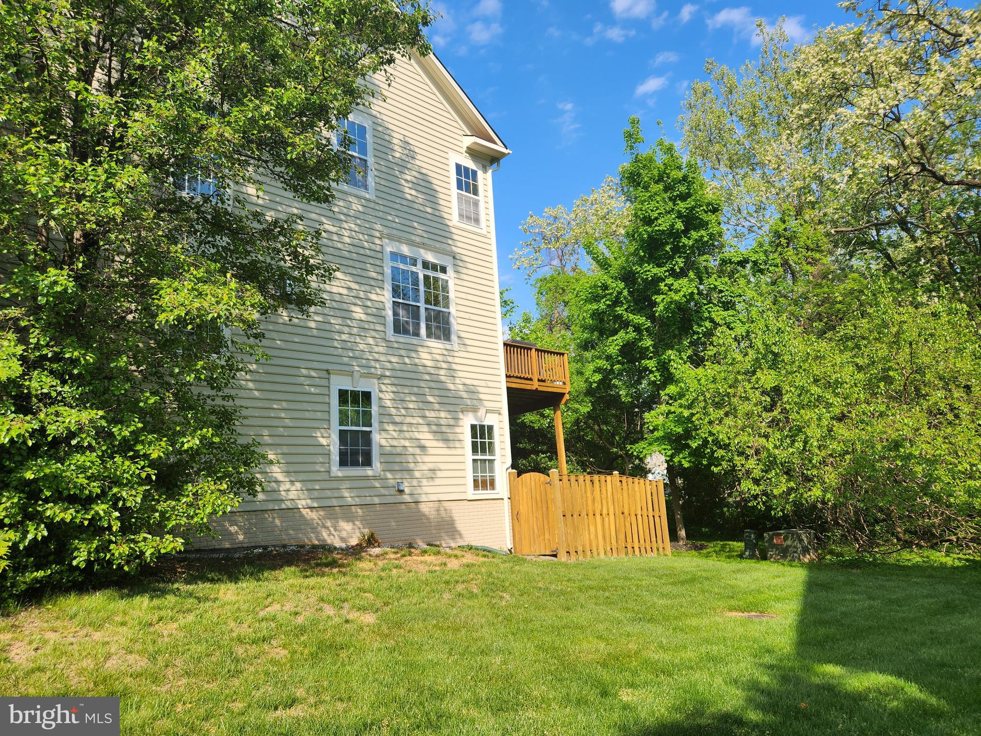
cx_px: 490
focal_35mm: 23
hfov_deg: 73.9
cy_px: 368
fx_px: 652
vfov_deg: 58.9
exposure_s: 1/1139
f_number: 1.8
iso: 20
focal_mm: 5.4
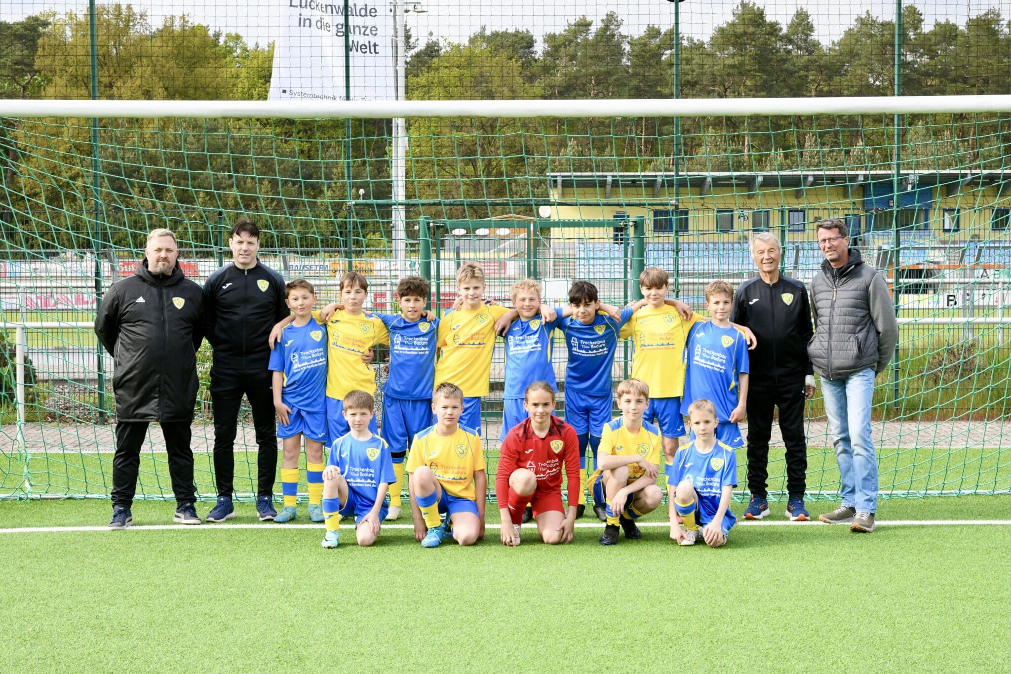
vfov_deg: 27.0
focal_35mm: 50
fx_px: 1404
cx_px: 506
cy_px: 337
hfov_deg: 39.6
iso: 2000
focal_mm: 50
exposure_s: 1/500
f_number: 11
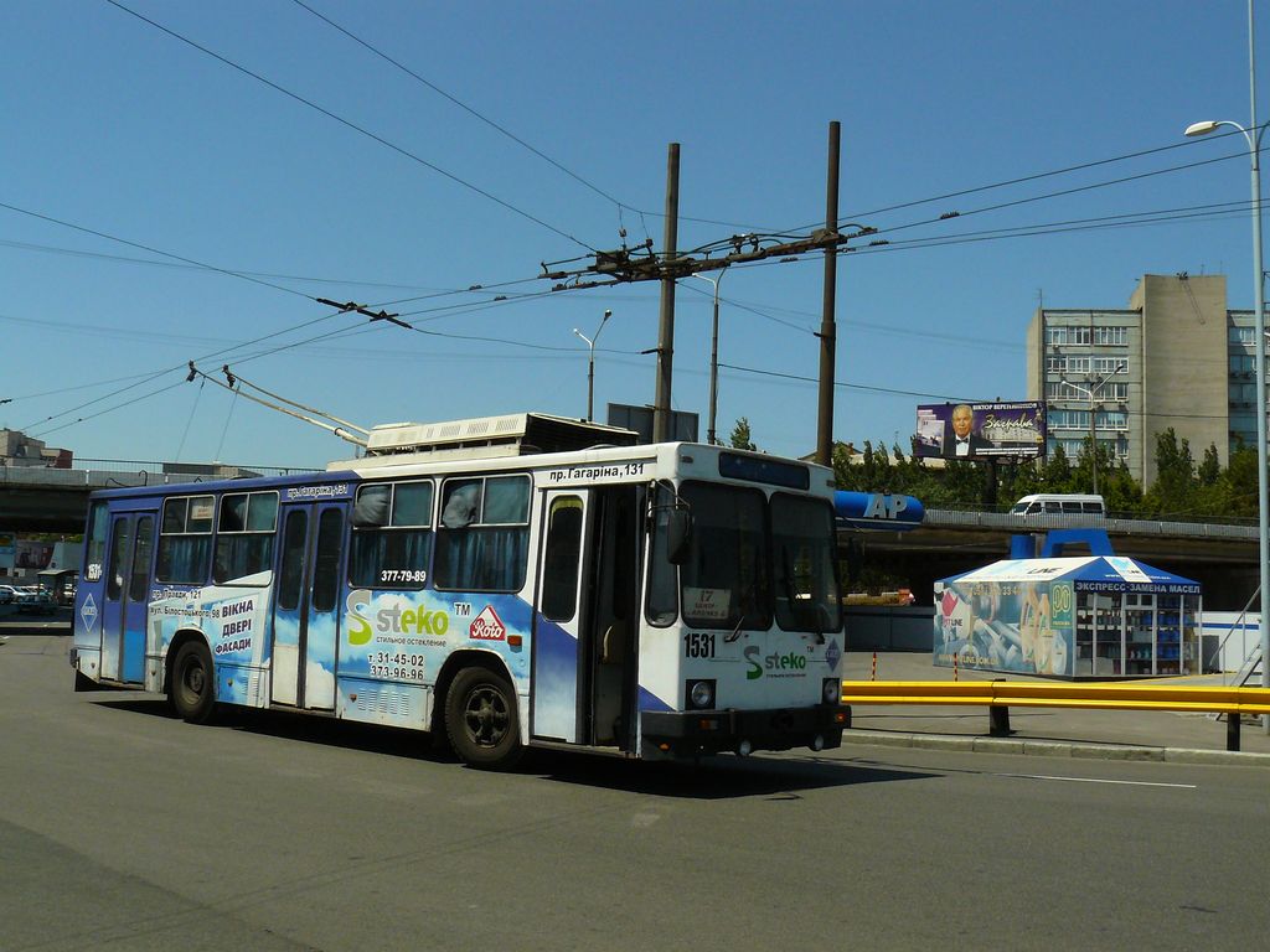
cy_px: 476
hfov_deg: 49.0
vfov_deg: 37.7
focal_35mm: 38
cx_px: 635
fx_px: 1394
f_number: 5.6
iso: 200
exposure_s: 1/1300
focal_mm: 6.3
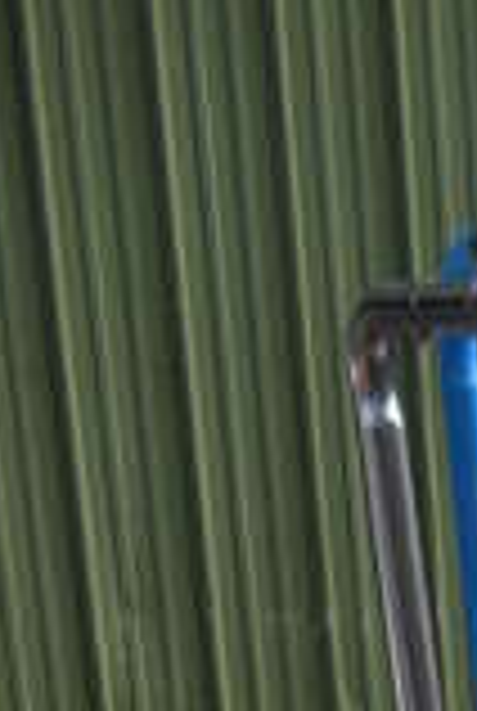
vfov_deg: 10.2
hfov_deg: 8.1
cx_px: 1166
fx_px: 3087
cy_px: 2014
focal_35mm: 156
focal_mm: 18
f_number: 7.1
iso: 200
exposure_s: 1/320
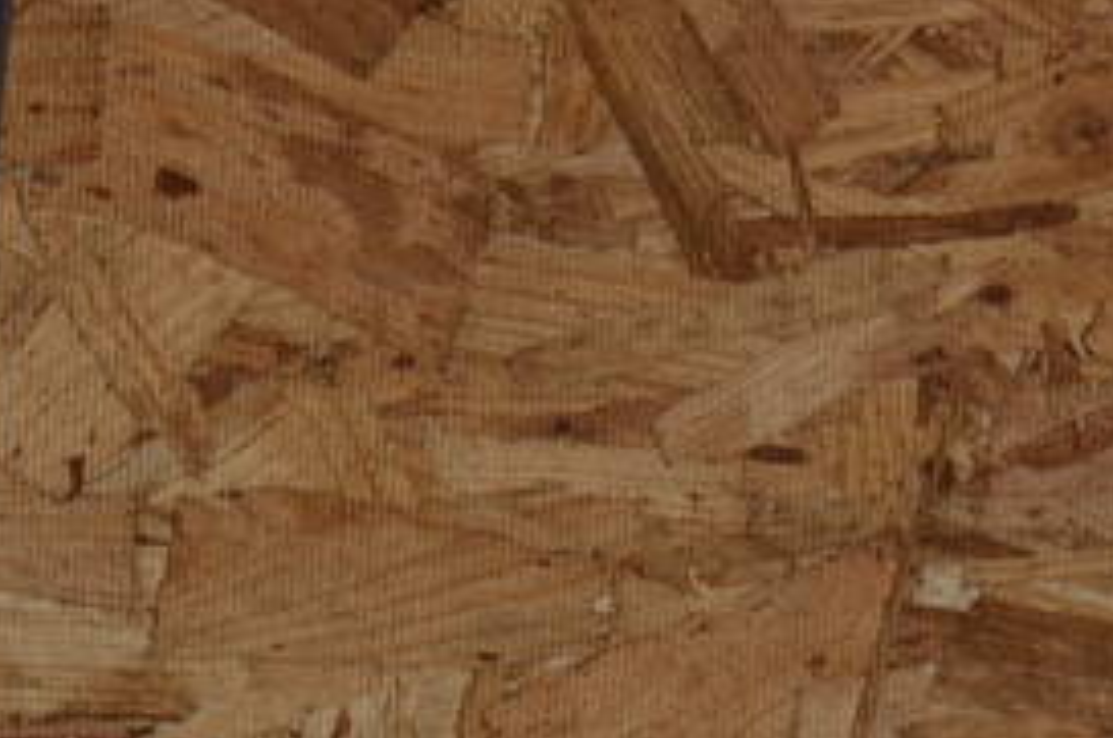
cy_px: 1076
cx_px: -1211
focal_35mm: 211
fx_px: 6512
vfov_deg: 6.4
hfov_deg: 9.1
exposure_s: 1/250
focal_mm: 24
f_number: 8
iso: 180
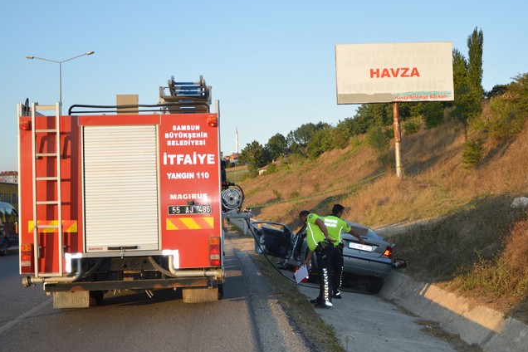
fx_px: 580
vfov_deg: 33.8
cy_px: 183
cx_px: 257
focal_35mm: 40
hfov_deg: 49.0
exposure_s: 1/200
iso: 100
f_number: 4.5
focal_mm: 25
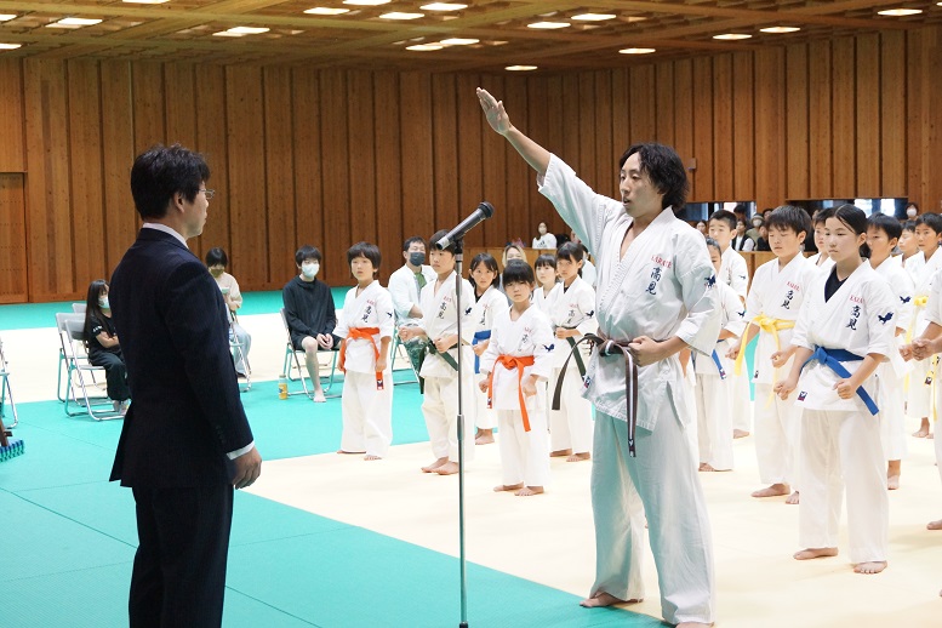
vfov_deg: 25.8
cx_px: 471
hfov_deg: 37.9
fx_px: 1374
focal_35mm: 52
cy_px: 314
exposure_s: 1/50
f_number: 5
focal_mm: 35
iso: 1600
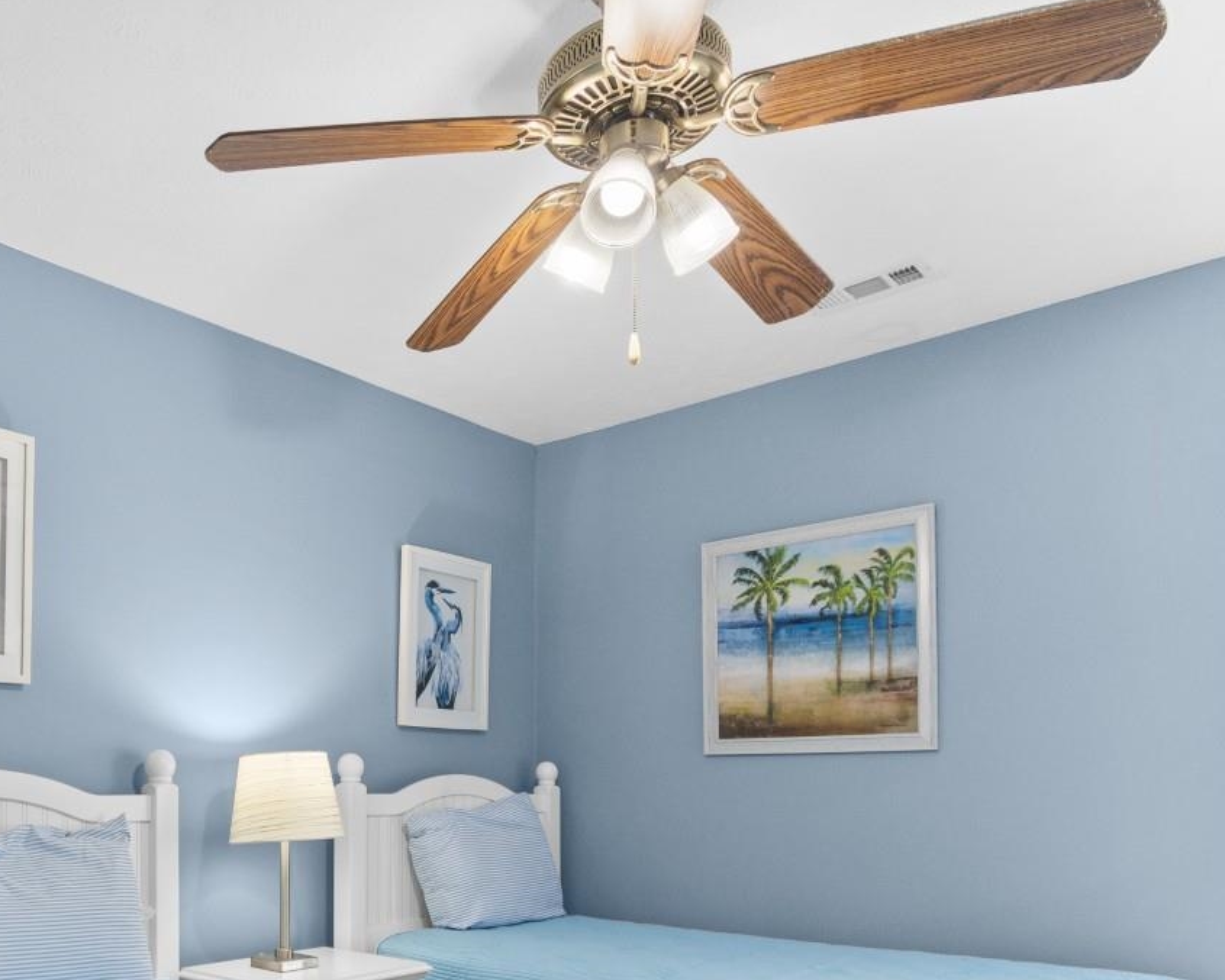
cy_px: 767
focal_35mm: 27
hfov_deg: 61.4
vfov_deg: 50.4
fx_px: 979
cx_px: 346
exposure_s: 1/25
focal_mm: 10
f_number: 4.5
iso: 100
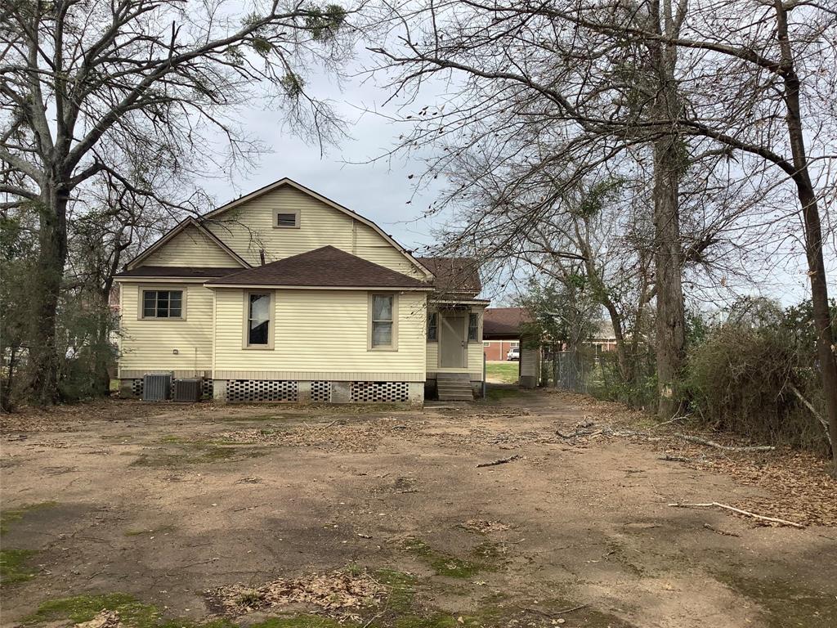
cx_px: 418
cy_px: 314
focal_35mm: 31
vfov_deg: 45.4
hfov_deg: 58.4
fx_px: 750
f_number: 2.4
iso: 25
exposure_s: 1/1181
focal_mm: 3.3
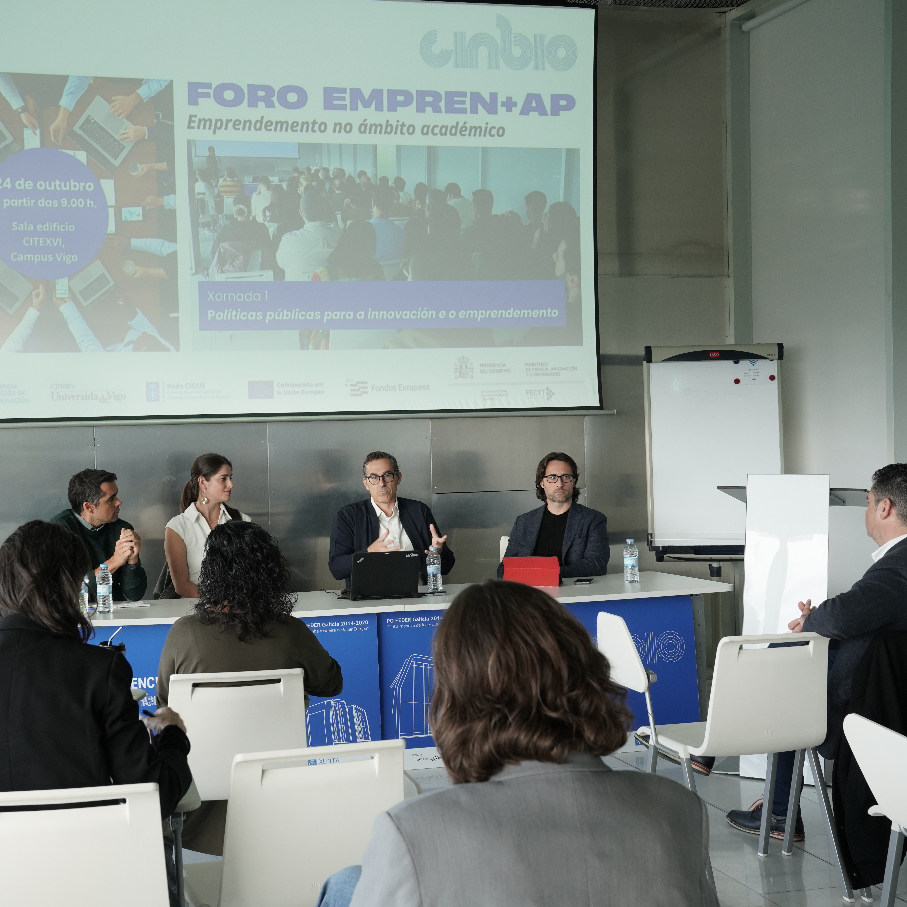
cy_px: 459
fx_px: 1453
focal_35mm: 49
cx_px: 312
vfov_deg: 34.7
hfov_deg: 34.4
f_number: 9
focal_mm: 38
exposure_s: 1/100
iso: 800
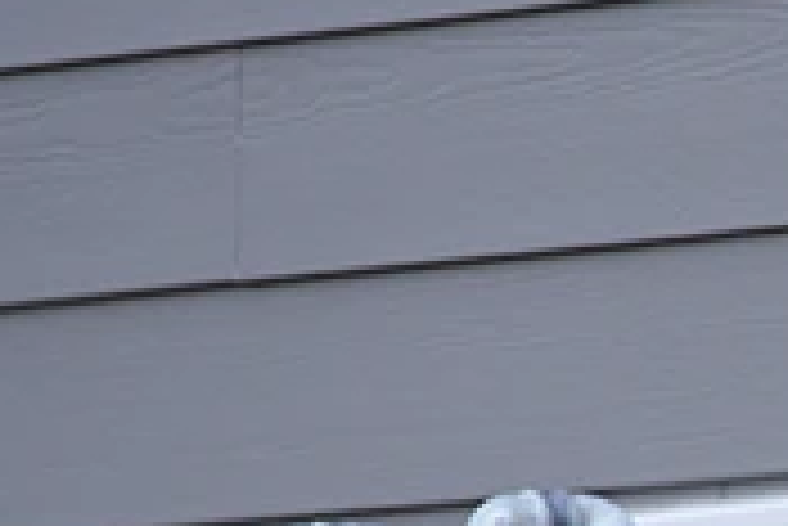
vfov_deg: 1.2
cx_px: 1918
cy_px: 1259
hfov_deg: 1.8
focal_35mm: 1145
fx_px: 25083
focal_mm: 200
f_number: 6.3
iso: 400
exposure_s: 1/100
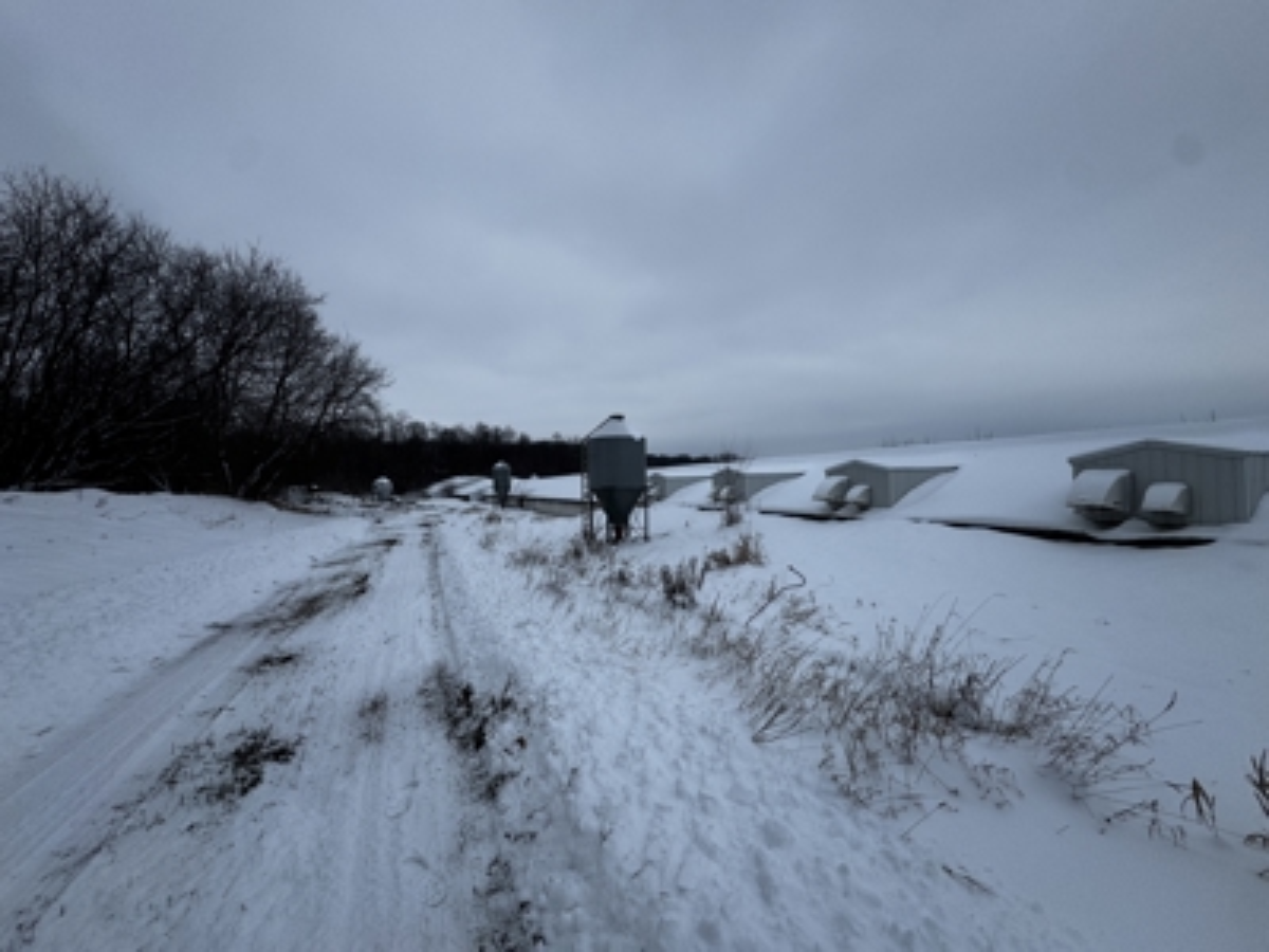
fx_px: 513
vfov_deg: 85.7
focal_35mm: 14
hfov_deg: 102.1
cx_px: 634
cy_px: 476
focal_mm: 2.22
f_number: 2.2
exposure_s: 1/1395
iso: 50
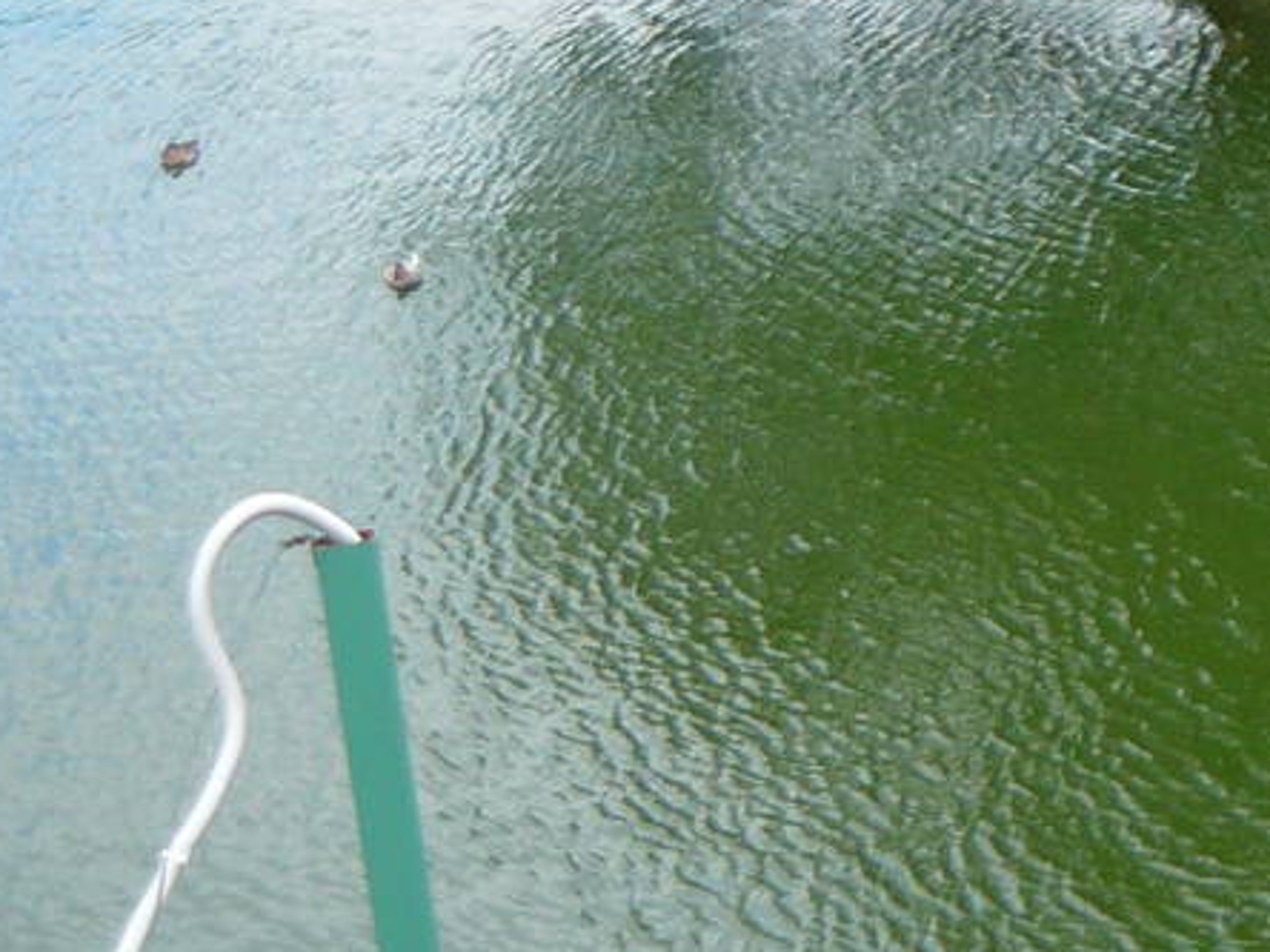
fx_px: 4366
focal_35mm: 119
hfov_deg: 15.0
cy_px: -226
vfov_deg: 12.1
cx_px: 2045
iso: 100
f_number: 2.8
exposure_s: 1/200
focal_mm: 5.5
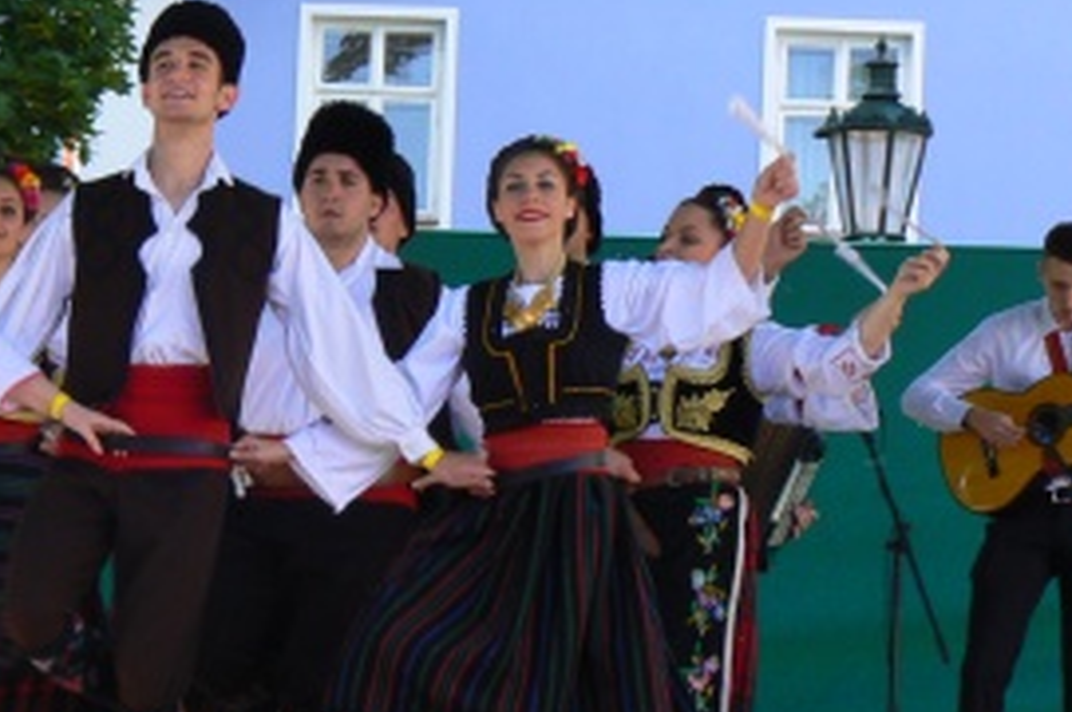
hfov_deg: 12.0
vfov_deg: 8.0
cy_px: 496
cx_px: 348
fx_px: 5086
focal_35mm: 171
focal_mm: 14.9
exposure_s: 1/200
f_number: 3.6
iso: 100
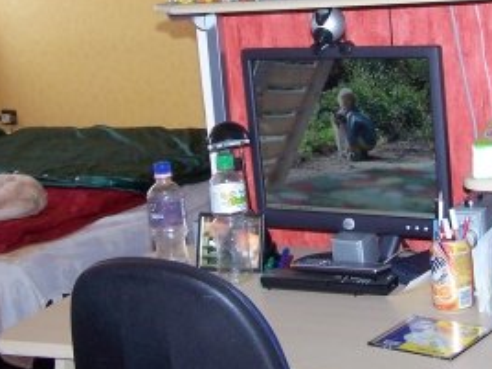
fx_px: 1109
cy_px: 88
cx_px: 318
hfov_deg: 24.9
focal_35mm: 78
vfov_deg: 18.8
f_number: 2.8
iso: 140
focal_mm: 6.3
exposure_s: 1/60
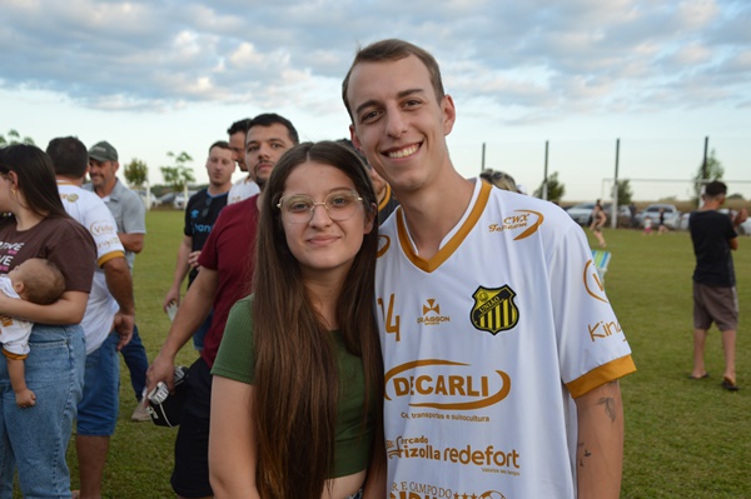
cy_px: 250
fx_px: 875
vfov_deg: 31.8
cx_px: 376
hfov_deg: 46.4
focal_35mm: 42
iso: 180
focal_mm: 28
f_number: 5.6
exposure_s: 1/125
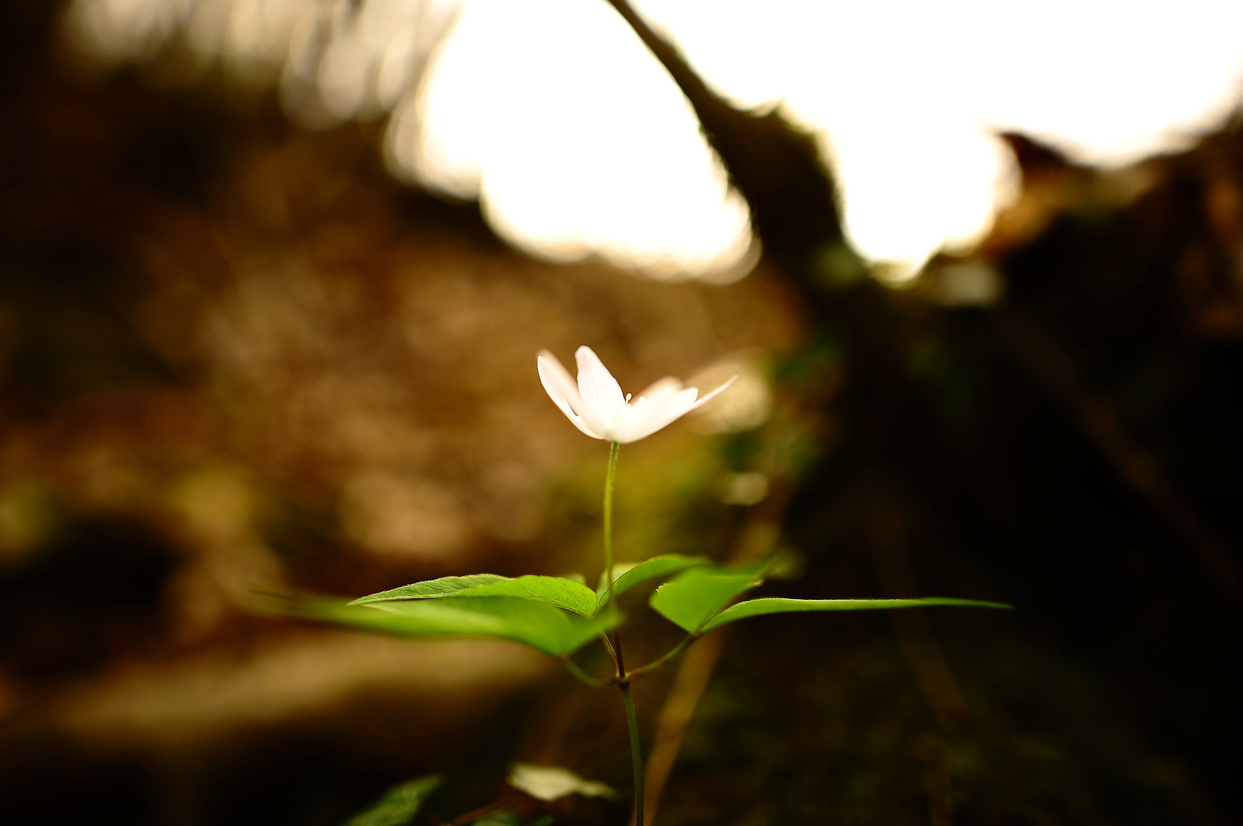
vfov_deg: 53.1
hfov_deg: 73.8
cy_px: 413
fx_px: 828
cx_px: 622
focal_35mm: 24
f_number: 1.4
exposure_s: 1/500
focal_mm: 24
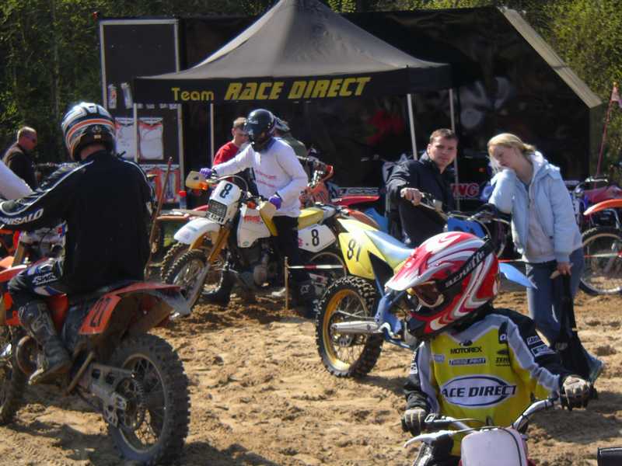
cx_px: 311
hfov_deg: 18.9
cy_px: 233
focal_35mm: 104
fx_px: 1869
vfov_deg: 14.2
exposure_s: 1/320
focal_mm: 16
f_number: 3.9
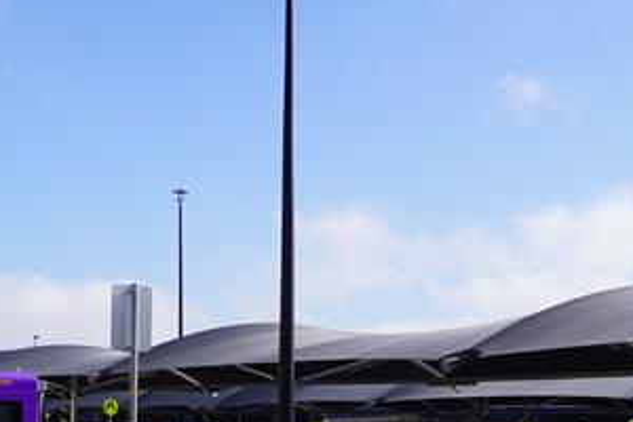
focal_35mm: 72
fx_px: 1266
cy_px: 456
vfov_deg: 18.3
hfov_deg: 25.0
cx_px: -148
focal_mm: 16
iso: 100
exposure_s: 1/640
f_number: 5
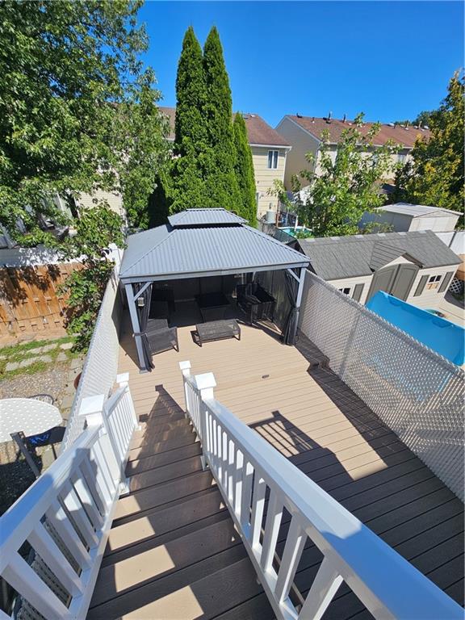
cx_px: 232
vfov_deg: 106.2
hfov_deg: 89.9
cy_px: 310
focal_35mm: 13
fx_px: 233
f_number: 2.2
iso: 50
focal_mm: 2.2
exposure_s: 1/2657
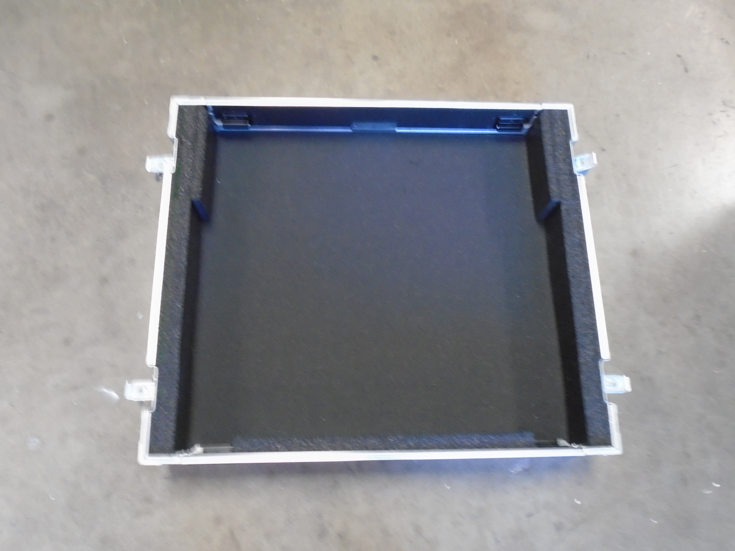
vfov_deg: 53.1
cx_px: 368
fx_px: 552
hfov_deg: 67.3
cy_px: 276
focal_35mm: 26
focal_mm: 4.6
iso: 400
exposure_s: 1/30
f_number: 3.2
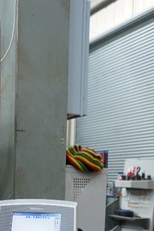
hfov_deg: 25.6
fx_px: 320
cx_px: -2
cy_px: 209
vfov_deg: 37.0
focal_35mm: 50
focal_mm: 16
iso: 1000
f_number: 4
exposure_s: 1/160
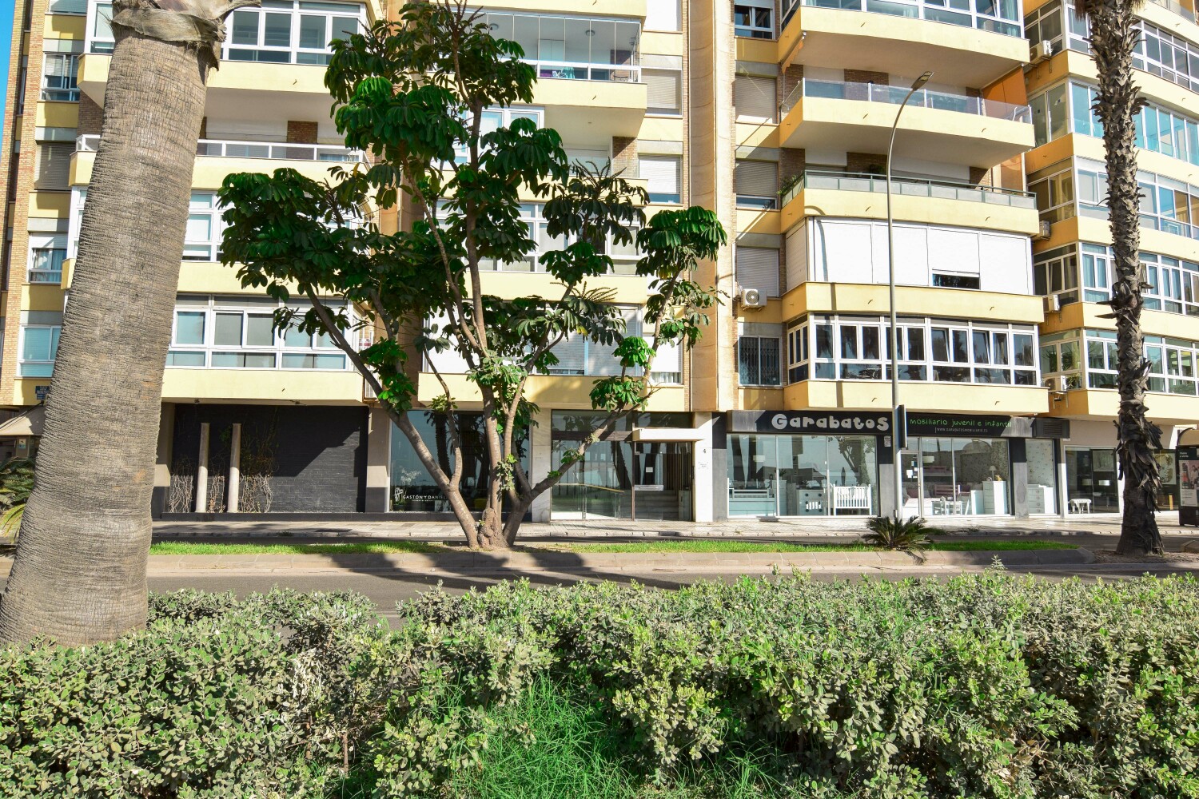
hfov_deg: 77.3
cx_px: 600
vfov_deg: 56.1
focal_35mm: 22
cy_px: 400
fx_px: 749
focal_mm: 15
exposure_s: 1/500
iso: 400
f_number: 11
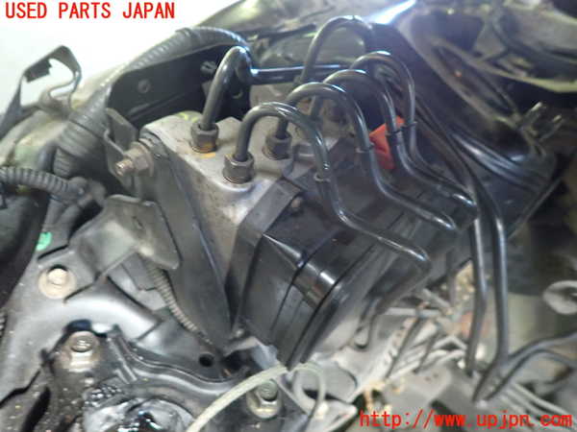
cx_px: 288
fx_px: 417
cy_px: 216
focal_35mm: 25
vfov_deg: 54.9
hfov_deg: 69.4
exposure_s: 1/20
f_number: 2
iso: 800
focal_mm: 4.5
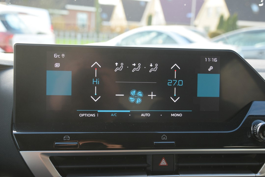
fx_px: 353
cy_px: 88
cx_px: 132
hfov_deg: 41.1
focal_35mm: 48
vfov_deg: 28.1
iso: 400
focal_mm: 32
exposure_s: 1/100
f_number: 5
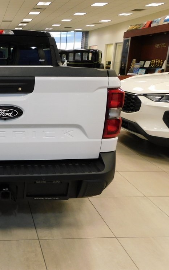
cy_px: 136
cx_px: -6
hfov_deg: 32.8
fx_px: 258
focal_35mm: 35
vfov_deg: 55.3
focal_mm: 4.1
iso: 200
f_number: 3
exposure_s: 1/30
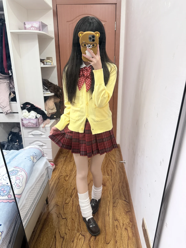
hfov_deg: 56.8
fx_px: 172
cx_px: 93
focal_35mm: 24
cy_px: 124
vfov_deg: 71.6
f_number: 1.78
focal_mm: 6.76
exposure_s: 1/50
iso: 320
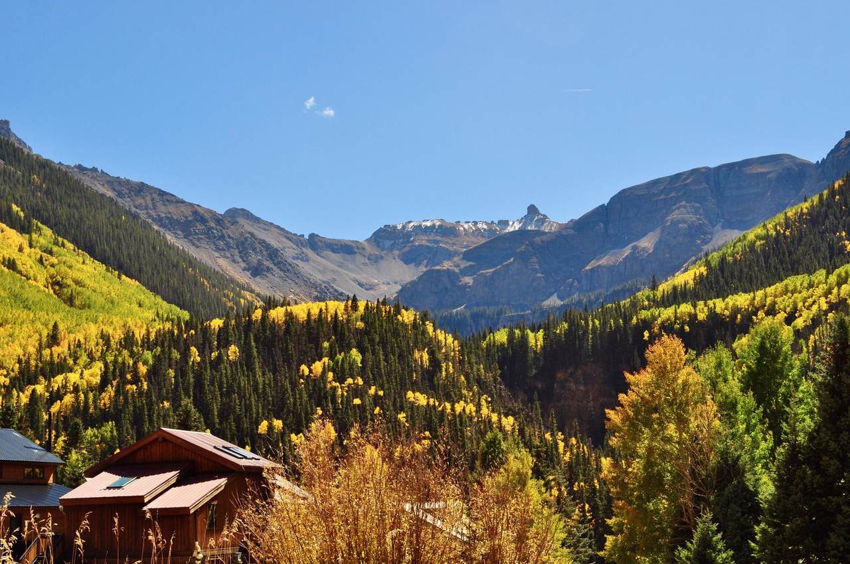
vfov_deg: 25.7
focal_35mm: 52
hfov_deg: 37.9
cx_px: 425
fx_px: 1238
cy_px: 282
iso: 200
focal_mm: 35
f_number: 10
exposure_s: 1/250
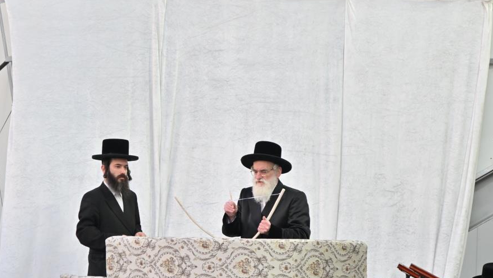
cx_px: 221
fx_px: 2863
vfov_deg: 5.5
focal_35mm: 219
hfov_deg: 9.8
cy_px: 186
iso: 640
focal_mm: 120
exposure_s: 1/320
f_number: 4
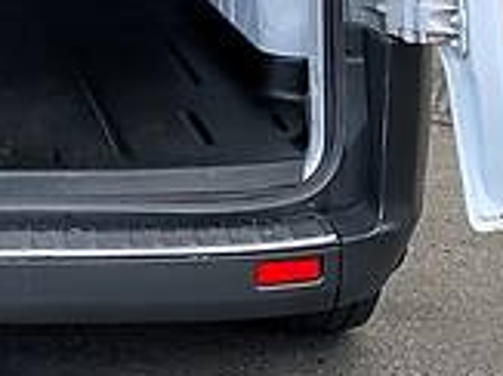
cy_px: -311
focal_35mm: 128
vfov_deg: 10.8
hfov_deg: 14.7
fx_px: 1859
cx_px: -151
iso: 25
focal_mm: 4.2
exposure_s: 1/510
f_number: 1.8
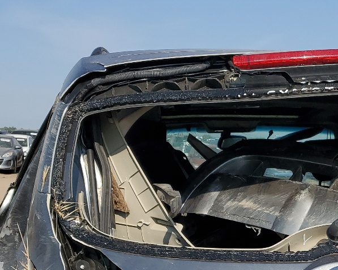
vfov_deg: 21.2
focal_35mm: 68
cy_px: 306
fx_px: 680
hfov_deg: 27.3
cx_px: 272
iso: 50
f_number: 1.5
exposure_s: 1/5000
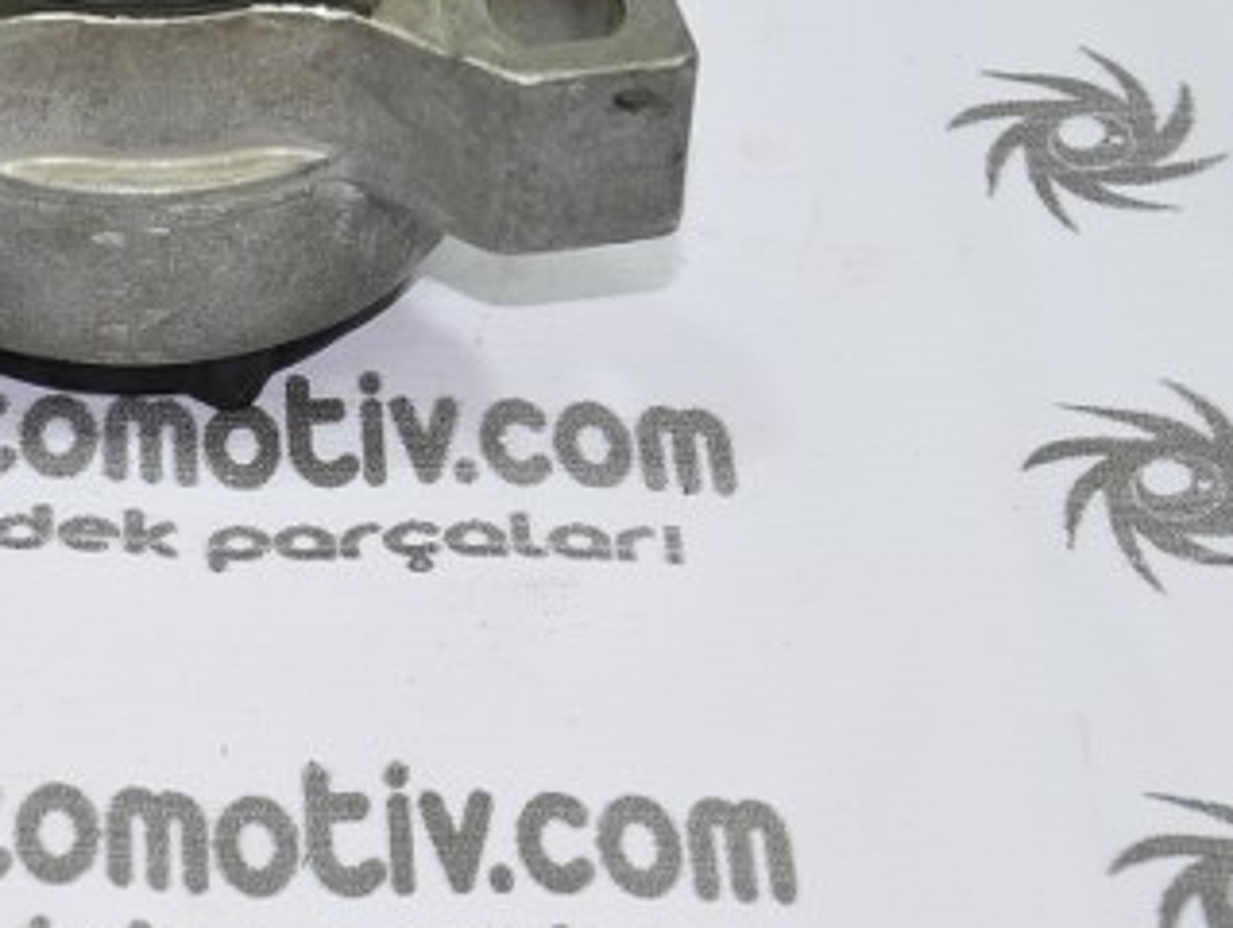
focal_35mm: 138
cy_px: 220
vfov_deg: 10.7
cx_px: 62
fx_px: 4921
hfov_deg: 14.1
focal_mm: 34
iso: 200
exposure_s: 1/40
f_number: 5
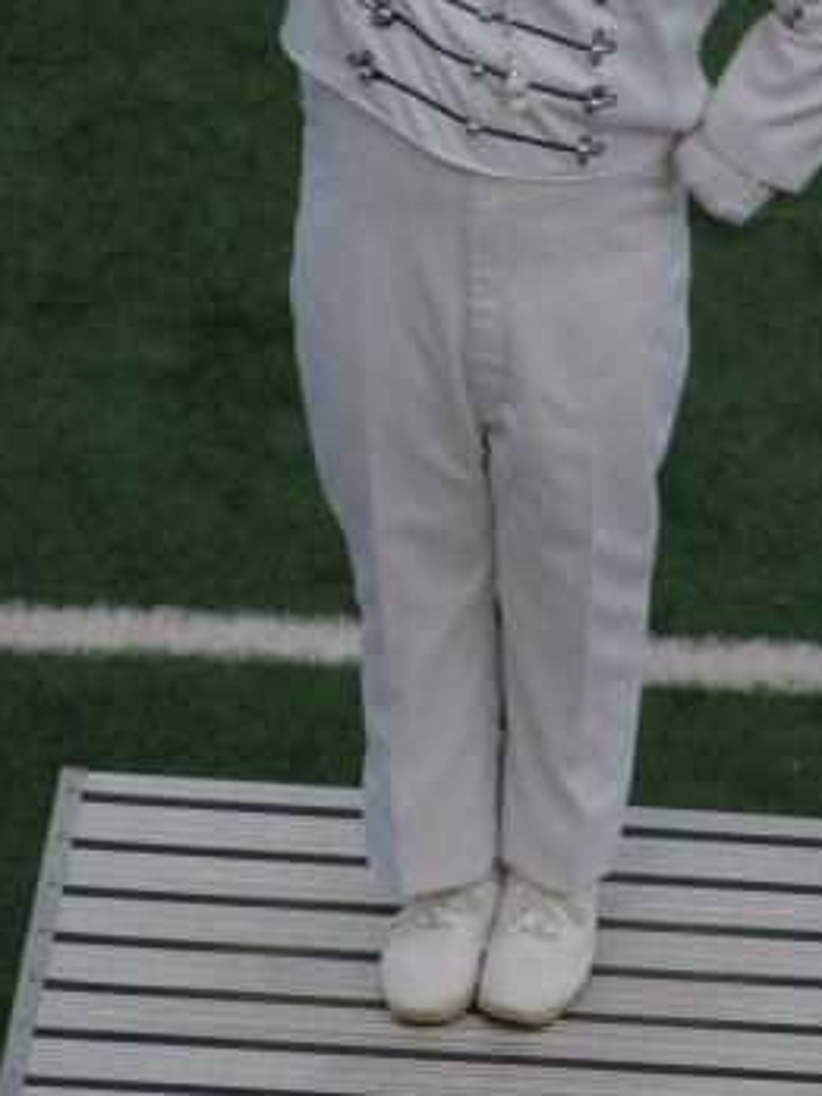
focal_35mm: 995
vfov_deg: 2.0
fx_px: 31503
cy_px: 189
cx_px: 414
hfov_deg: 1.5
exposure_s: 1/400
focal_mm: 400
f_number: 5.6
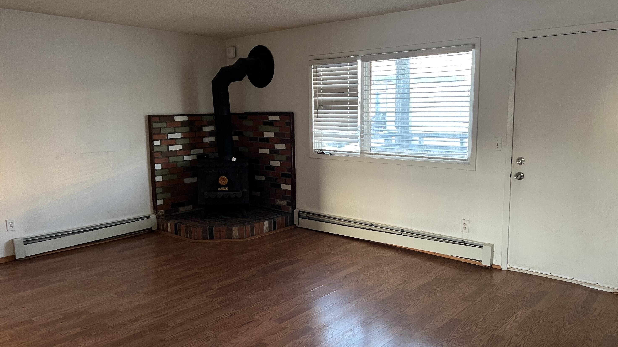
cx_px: 312
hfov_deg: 66.1
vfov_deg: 40.2
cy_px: 174
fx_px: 475
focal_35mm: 29
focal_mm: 5.7
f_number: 1.5
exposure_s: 1/60
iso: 200
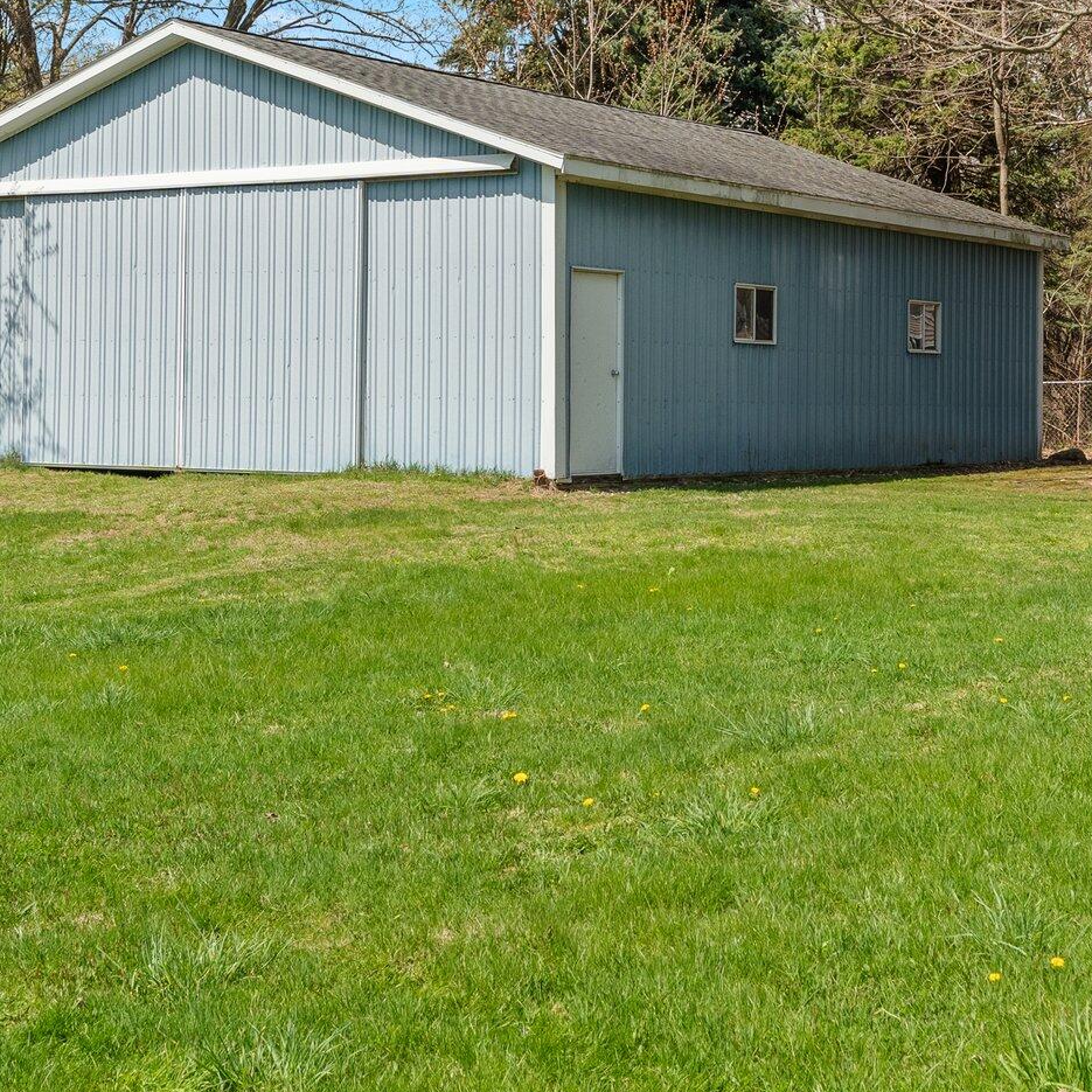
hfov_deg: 25.7
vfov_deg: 25.6
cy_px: 379
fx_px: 2391
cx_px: 653
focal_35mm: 67
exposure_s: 1/80
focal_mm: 24
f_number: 10
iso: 400
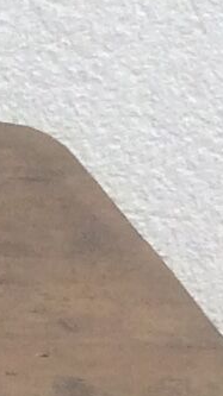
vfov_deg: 6.4
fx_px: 3263
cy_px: 1183
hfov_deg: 3.6
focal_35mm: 310
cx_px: -929
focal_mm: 4.15
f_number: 2.2
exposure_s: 1/684
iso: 32
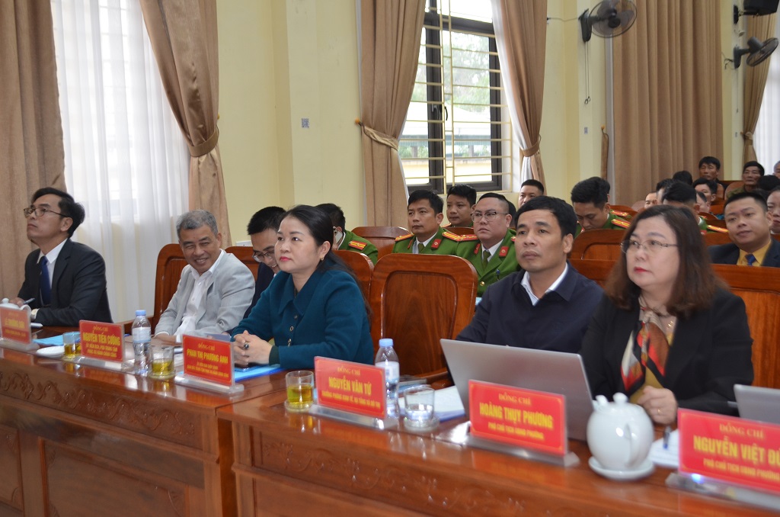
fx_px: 940
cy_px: 258
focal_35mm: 44
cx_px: 390
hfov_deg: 45.0
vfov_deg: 30.7
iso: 640
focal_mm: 29
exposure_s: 1/60
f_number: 4.5
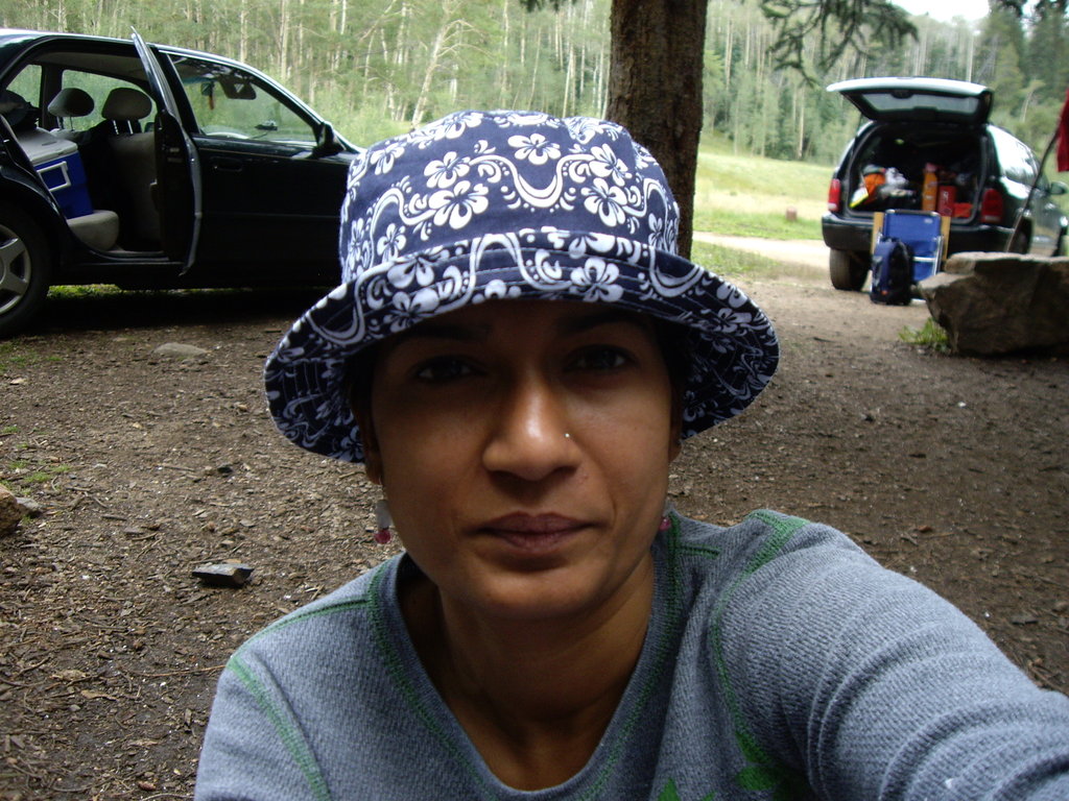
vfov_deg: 37.7
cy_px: 400
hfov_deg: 49.0
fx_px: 1174
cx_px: 534
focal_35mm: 38
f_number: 2.7
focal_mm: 6.2
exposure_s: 1/125
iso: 100
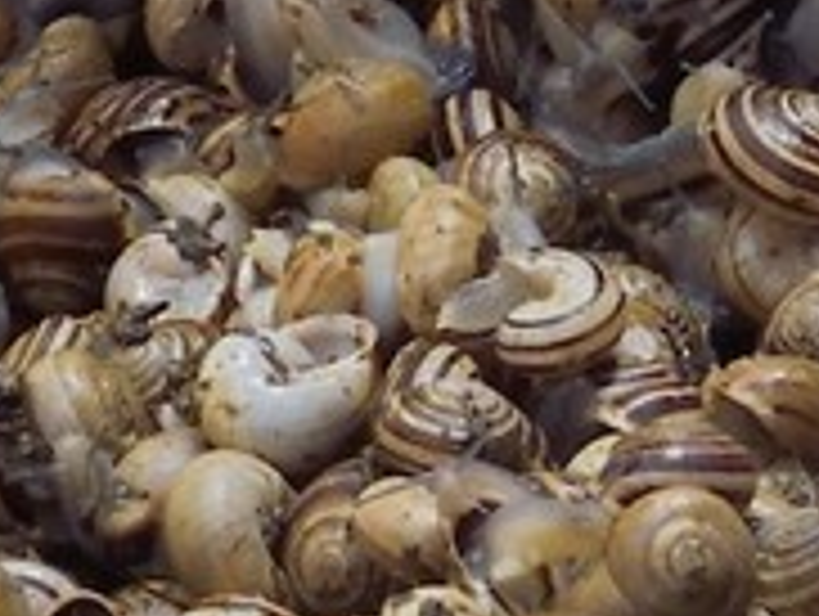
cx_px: -176
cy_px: -854
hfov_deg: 4.3
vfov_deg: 3.2
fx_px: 10993
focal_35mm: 464
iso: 800
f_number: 18
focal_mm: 55
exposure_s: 1/160
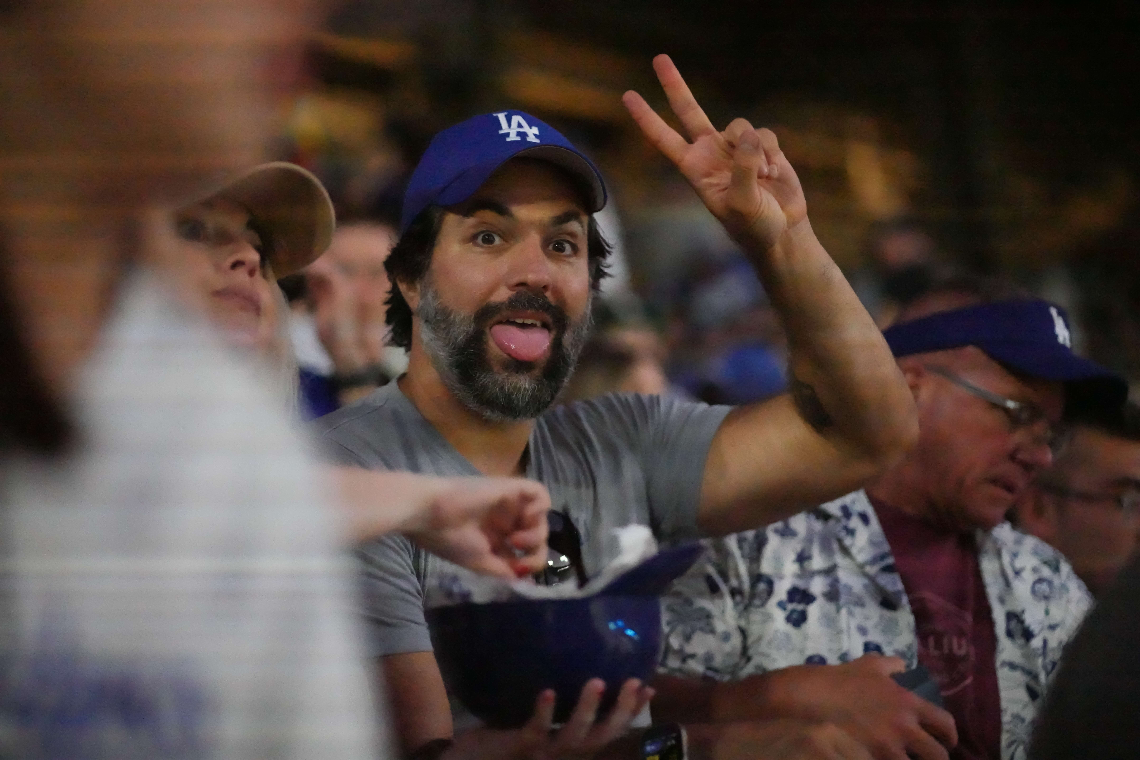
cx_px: 570
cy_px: 380
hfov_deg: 23.9
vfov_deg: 16.1
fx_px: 2691
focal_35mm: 85
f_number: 1.8
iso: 51200
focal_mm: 85
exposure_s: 1/16000
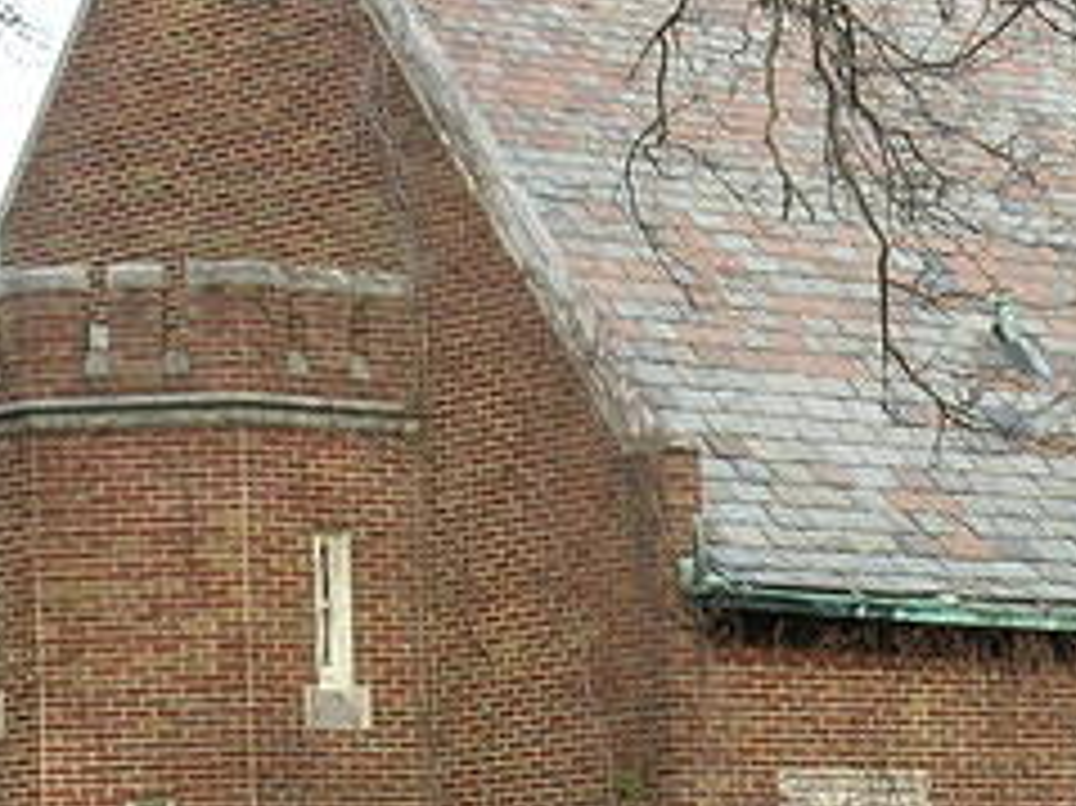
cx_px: 1126
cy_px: 680
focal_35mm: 214
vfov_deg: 6.9
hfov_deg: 9.2
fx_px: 6649
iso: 50
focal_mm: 16.7
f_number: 6.5
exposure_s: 1/96.8
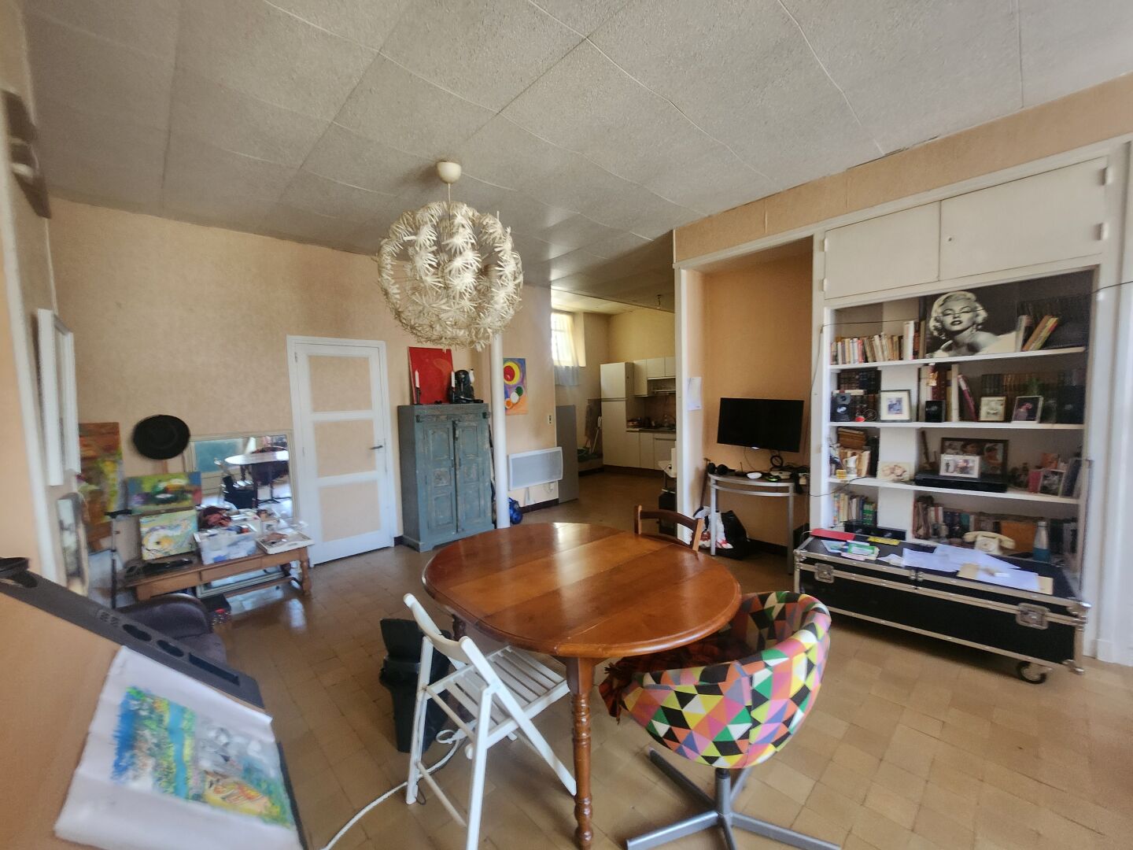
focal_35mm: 13
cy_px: 425
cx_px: 566
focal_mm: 1.74
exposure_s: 1/33
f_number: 2.2
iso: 400
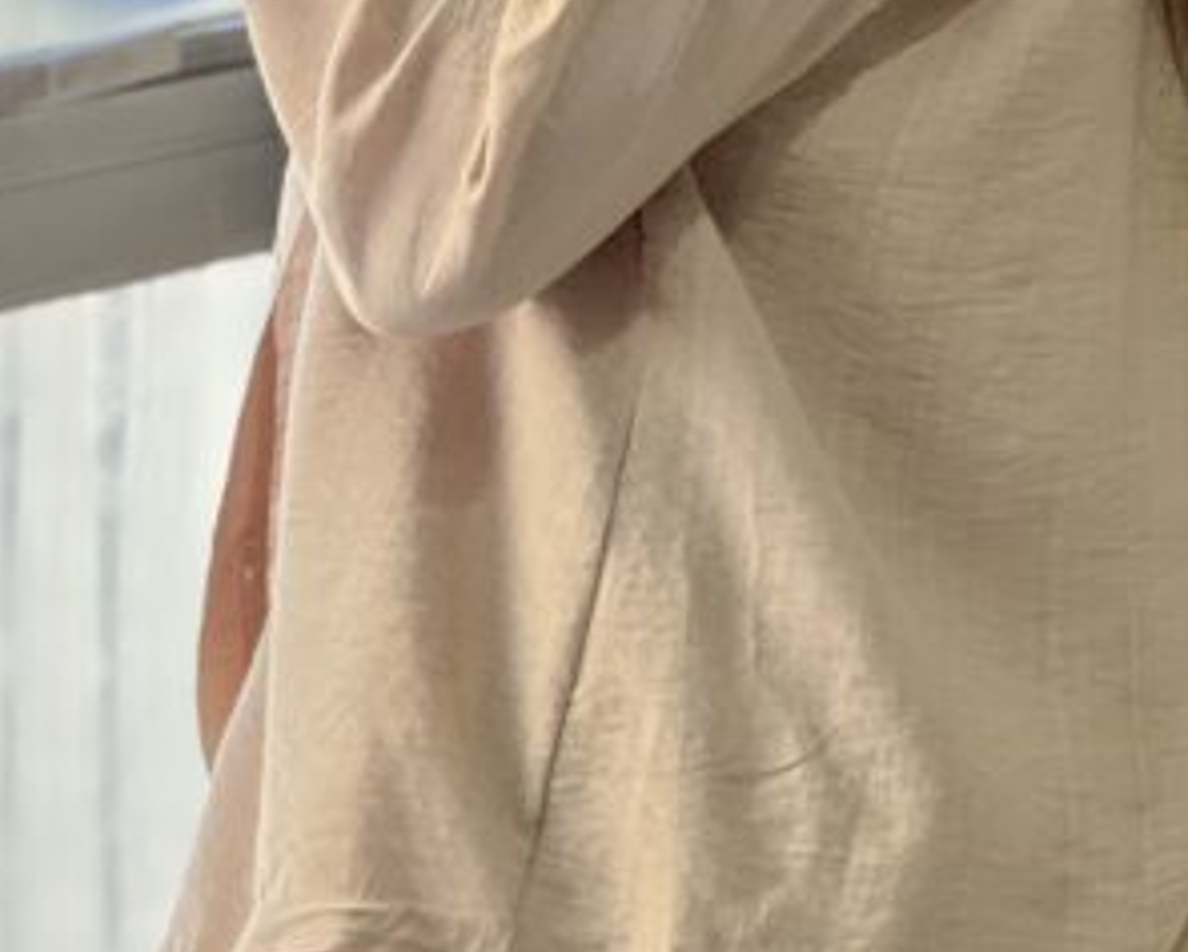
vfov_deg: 6.5
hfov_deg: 8.2
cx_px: 702
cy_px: 106
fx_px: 8336
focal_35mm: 237
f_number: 2.8
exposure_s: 1/120
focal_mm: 9
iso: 64
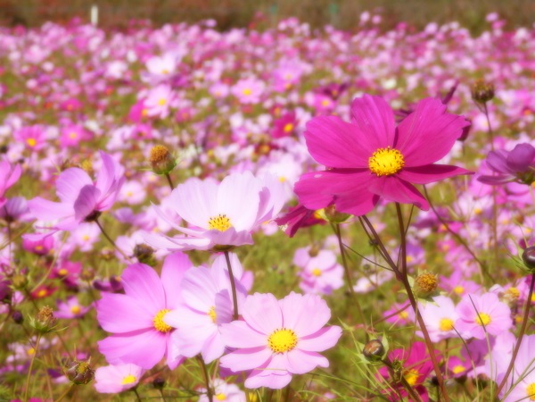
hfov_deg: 18.5
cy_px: 201
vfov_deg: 14.0
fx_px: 1638
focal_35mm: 106
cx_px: 268
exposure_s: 1/500
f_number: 5
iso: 80
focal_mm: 19
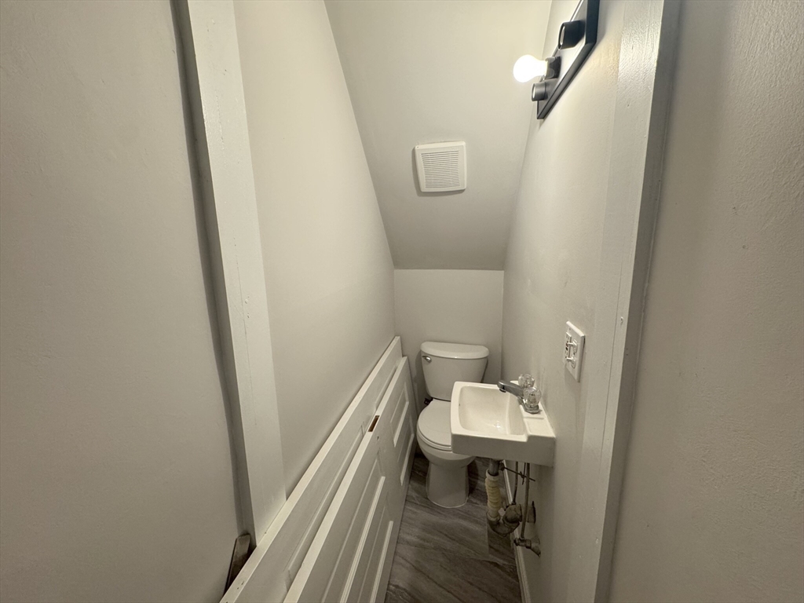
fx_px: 325
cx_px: 402
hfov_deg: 102.1
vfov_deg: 85.7
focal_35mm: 14
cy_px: 302
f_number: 2.2
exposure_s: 1/120
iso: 250
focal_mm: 2.22
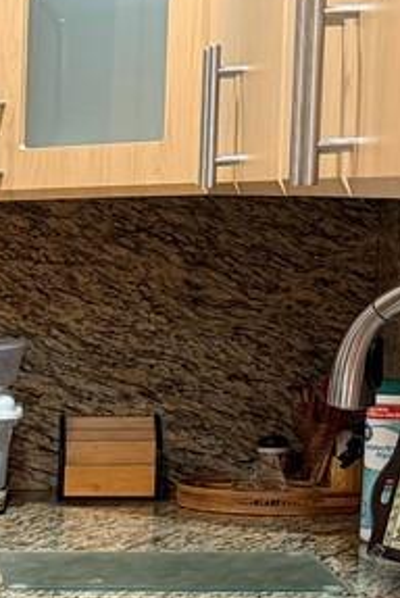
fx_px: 2311
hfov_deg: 8.9
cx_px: -585
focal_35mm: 139
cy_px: 652
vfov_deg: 14.4
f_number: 1.78
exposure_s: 1/60
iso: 200
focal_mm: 6.76
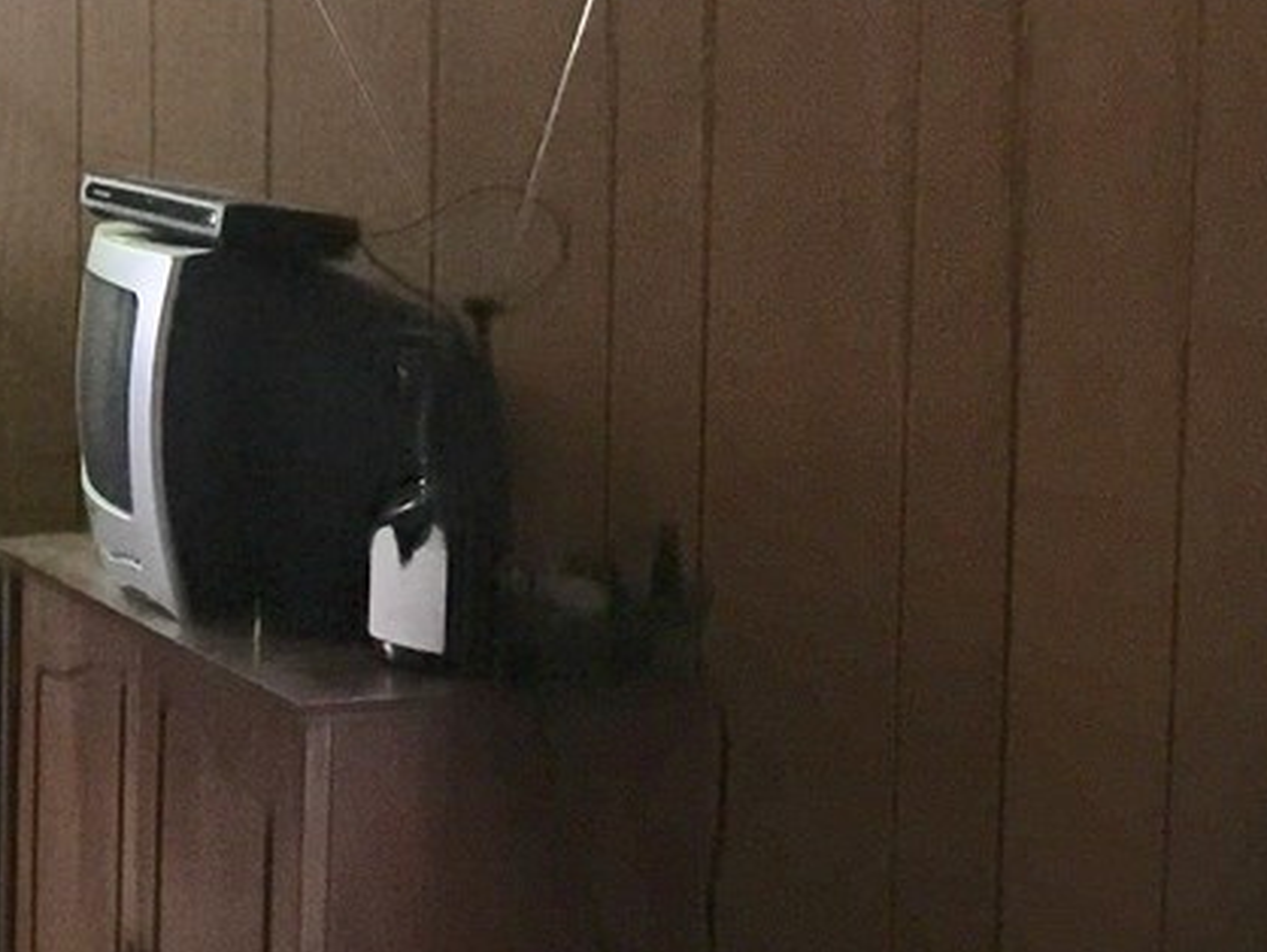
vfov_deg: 20.5
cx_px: -233
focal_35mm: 71
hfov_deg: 24.9
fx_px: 2600
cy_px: 203
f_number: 2.2
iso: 200
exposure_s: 1/4
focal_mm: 4.15
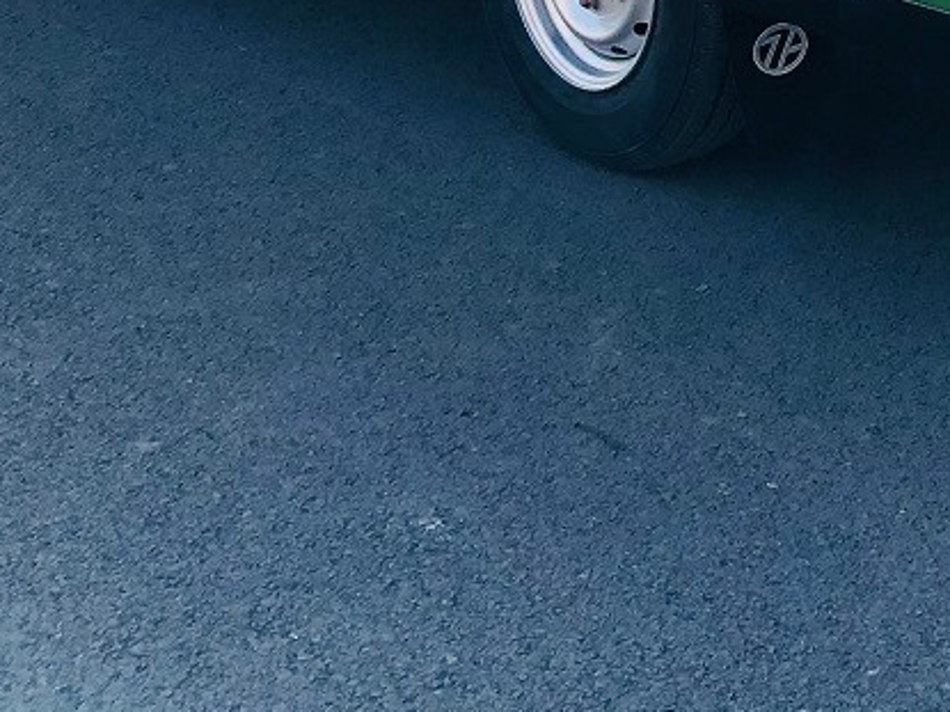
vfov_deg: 12.7
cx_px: 923
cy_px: -492
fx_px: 2963
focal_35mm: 108
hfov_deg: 17.8
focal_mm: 4
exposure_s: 1/378
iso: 20
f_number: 1.8
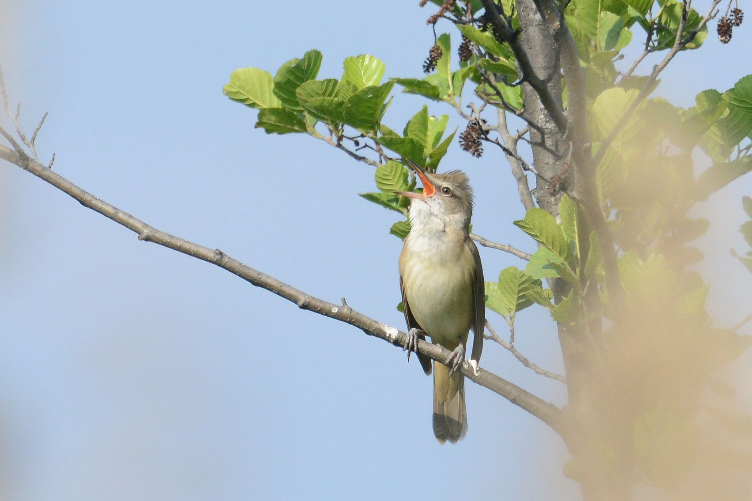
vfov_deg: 2.7
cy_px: 250
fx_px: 10444
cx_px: 376
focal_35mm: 500
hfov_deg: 4.1
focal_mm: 500
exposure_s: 1/1600
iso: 1000
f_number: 8
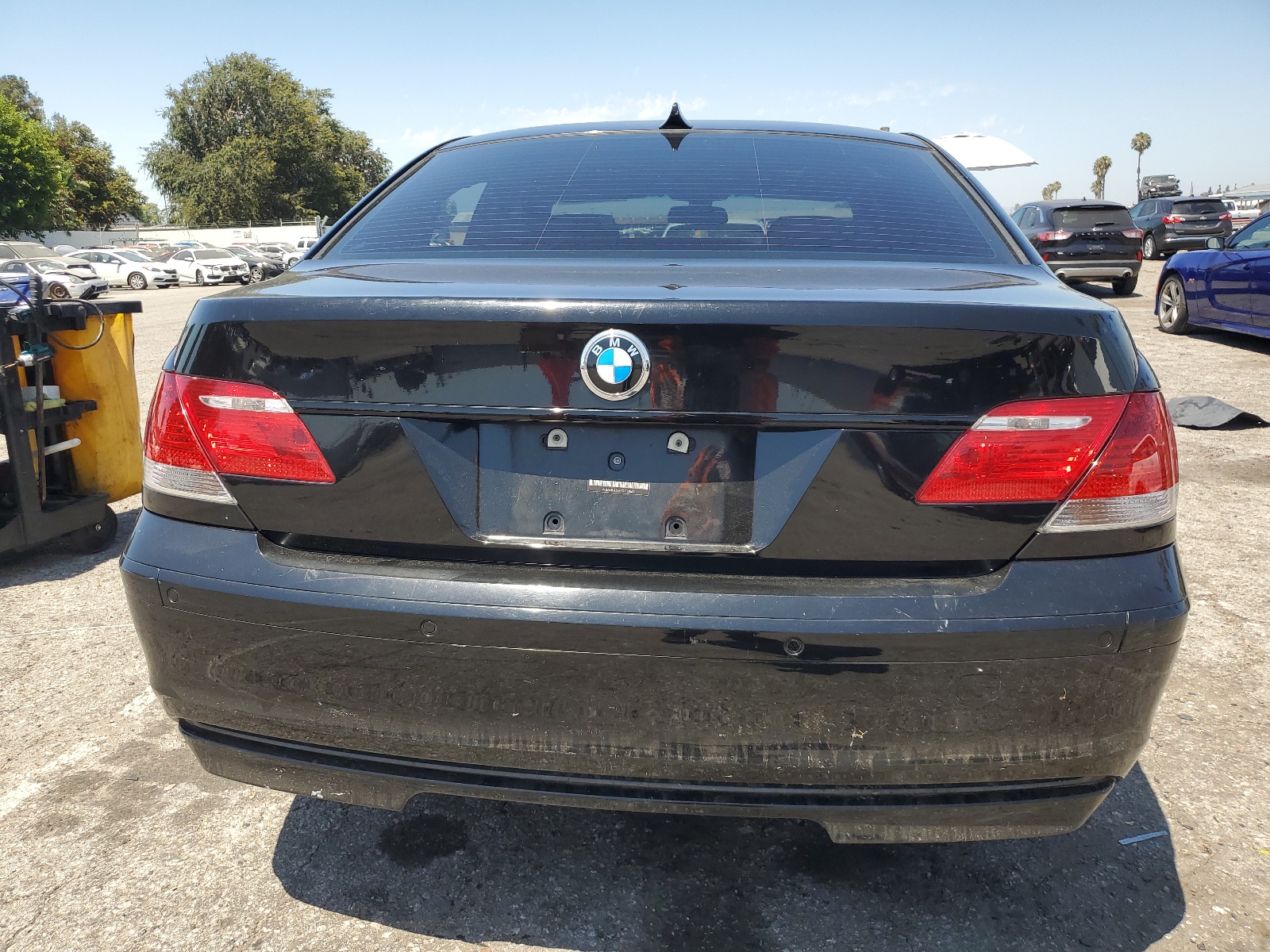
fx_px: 954
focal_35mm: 26
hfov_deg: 67.3
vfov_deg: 53.1
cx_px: 635
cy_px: 476
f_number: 1.5
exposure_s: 1/1667
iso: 50
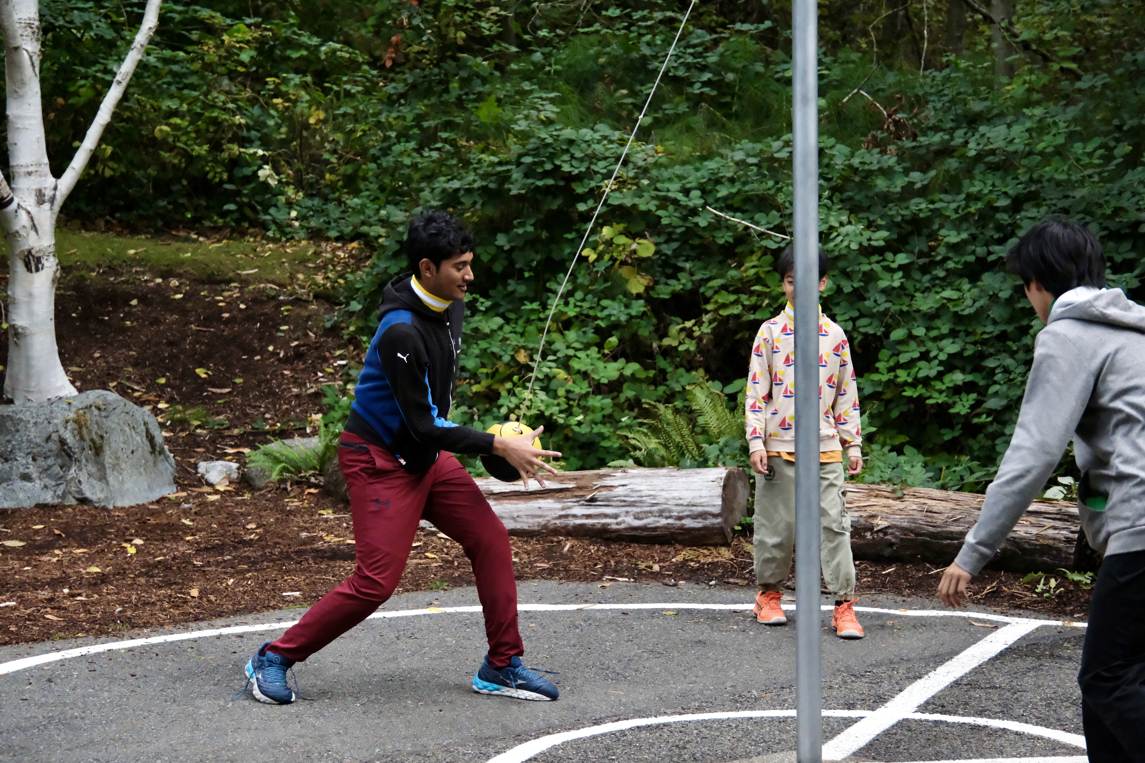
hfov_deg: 23.4
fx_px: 2767
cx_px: 572
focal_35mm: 87
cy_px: 382
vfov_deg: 15.7
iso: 8000
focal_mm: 57.9
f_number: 4
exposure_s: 1/8000
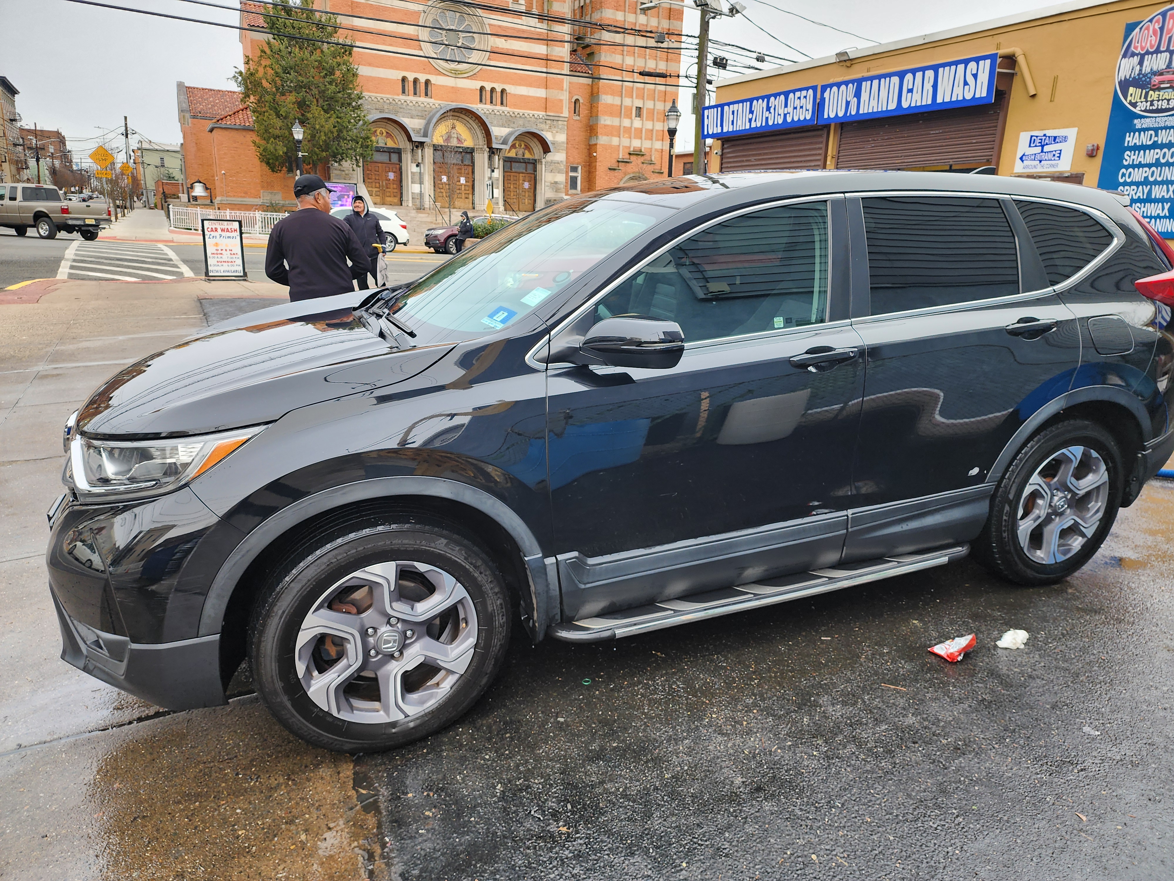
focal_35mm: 23
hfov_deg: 73.9
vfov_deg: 58.9
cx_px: 587
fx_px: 780
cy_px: 440
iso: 80
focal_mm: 6.4
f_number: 1.8
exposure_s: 1/180
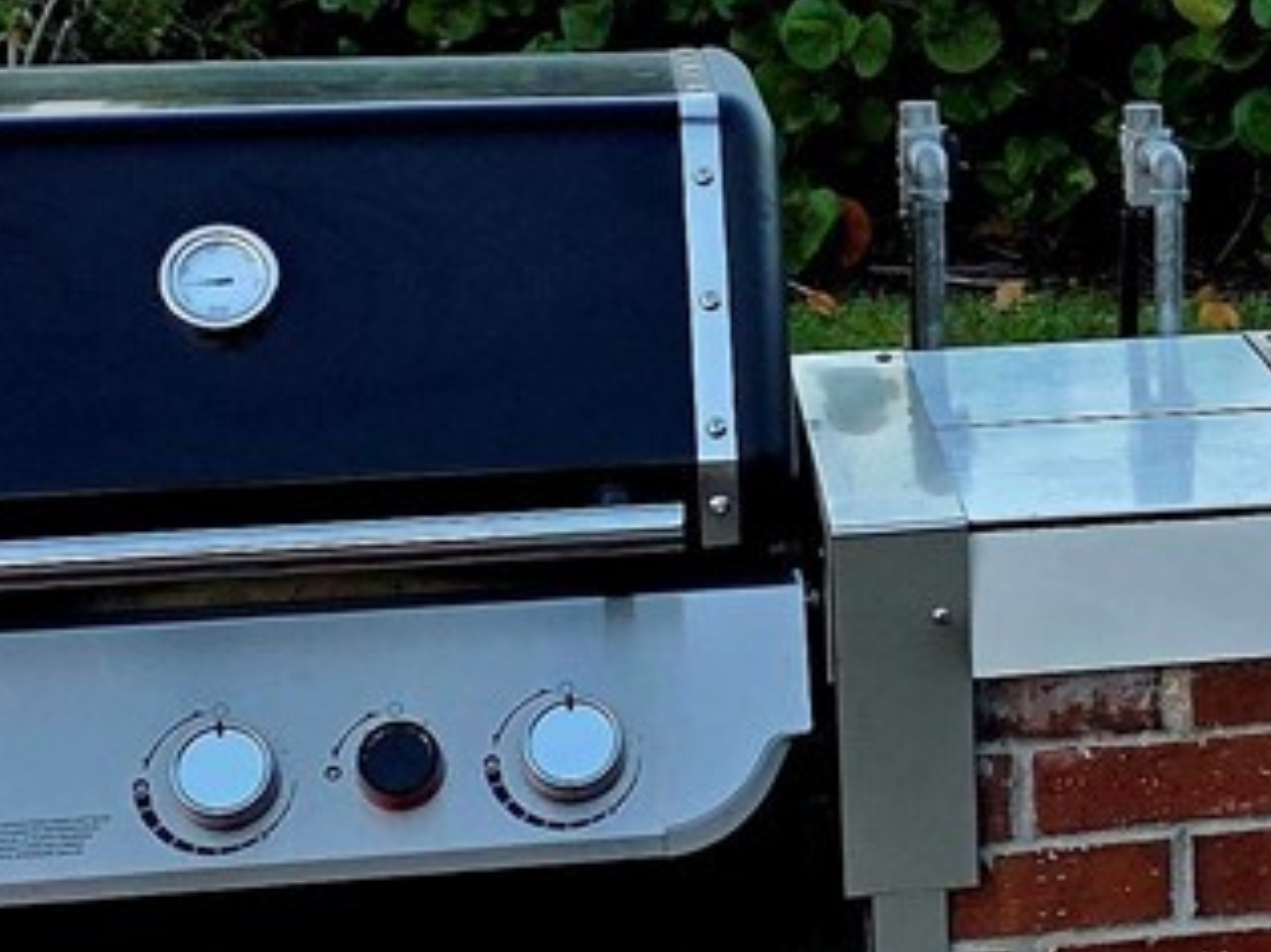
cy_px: 331
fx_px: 4294
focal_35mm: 117
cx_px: 1650
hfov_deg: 16.0
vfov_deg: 12.6
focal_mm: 6.3
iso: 40
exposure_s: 1/182
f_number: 1.7
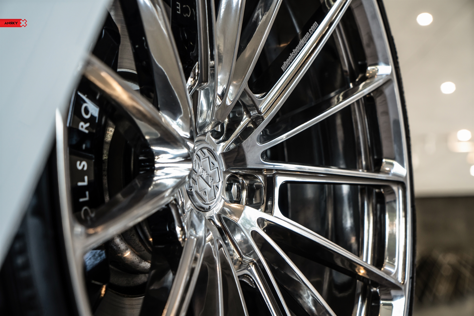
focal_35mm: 68
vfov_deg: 20.0
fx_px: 895
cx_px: 237
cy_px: 158
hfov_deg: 29.7
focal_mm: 68
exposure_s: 1/100
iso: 640
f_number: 6.3
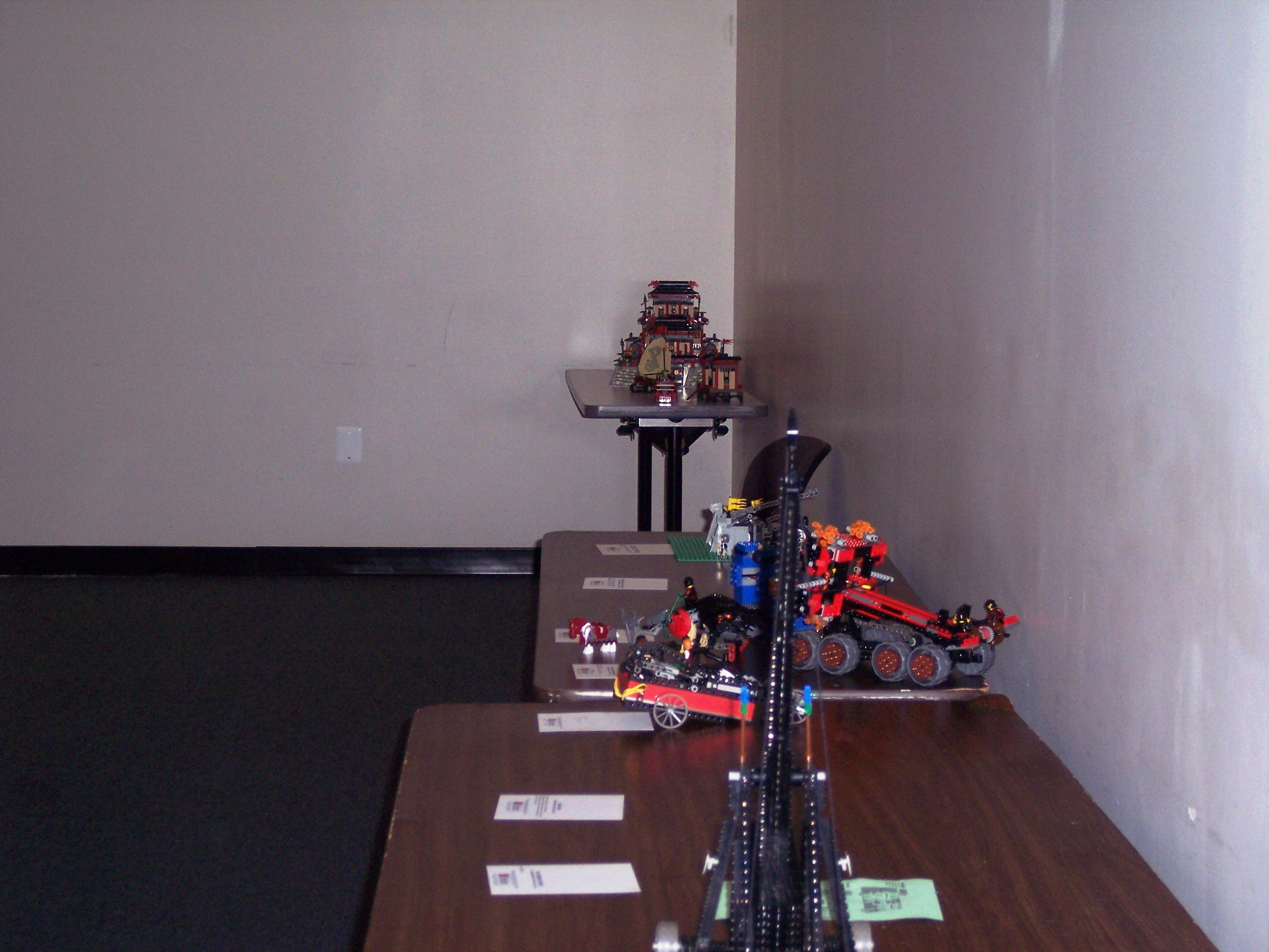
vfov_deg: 18.9
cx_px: 634
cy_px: 476
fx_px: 2859
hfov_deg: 25.0
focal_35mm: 78
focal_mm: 16
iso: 140
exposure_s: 1/90
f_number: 4
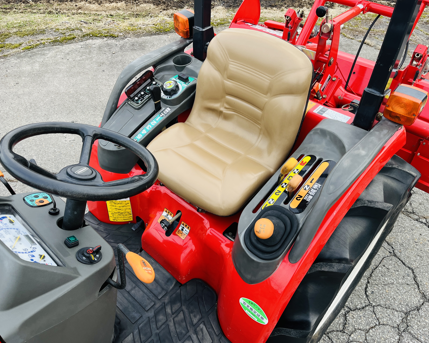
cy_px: 167
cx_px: 203
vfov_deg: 51.5
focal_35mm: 28
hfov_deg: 62.2
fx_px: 356
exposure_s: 1/121
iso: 64
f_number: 1.6
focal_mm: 5.1
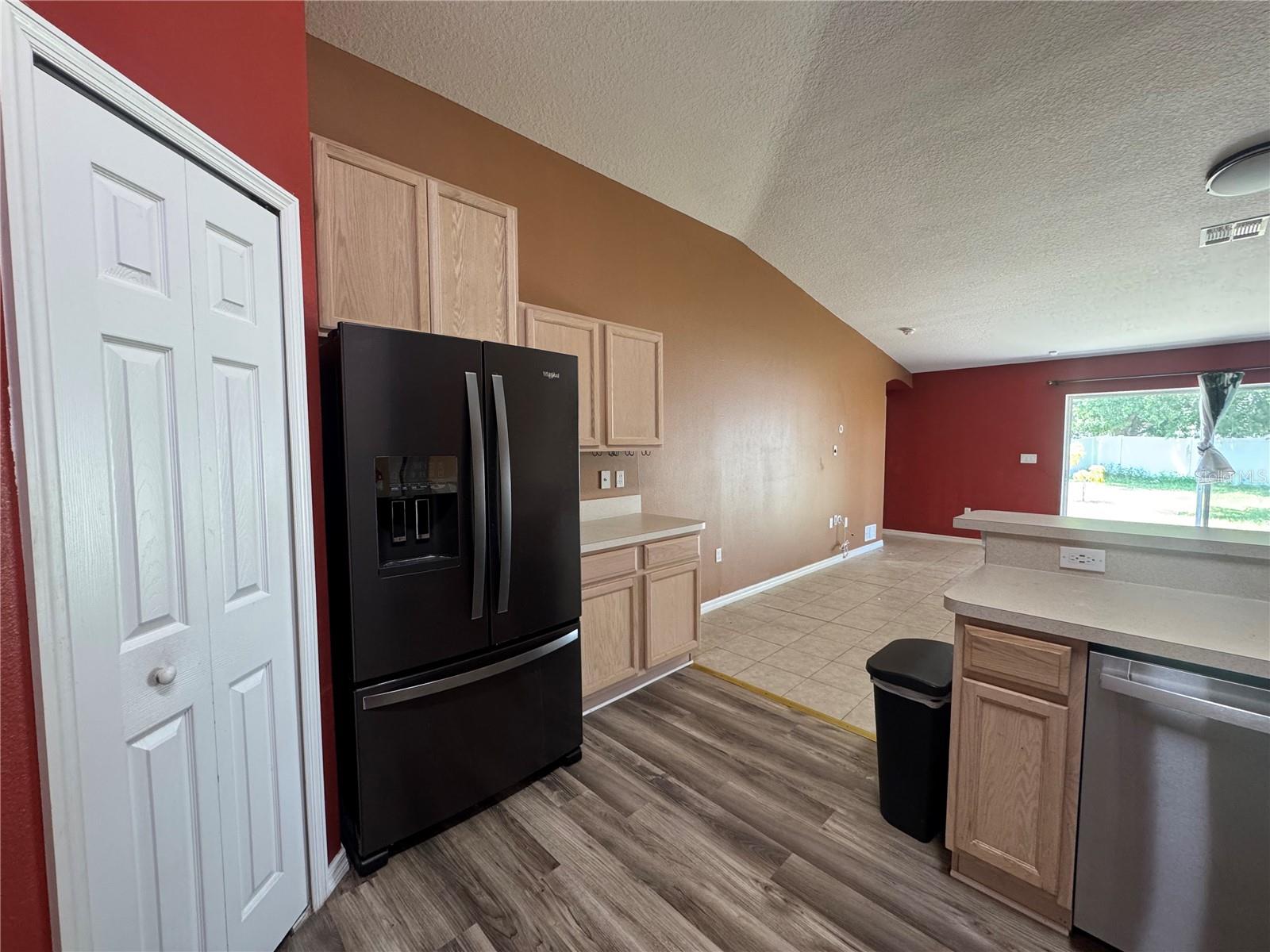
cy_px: 476
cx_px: 635
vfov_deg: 85.7
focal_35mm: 14
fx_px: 514
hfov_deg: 102.1
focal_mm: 2.22
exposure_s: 1/60
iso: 250
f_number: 2.2
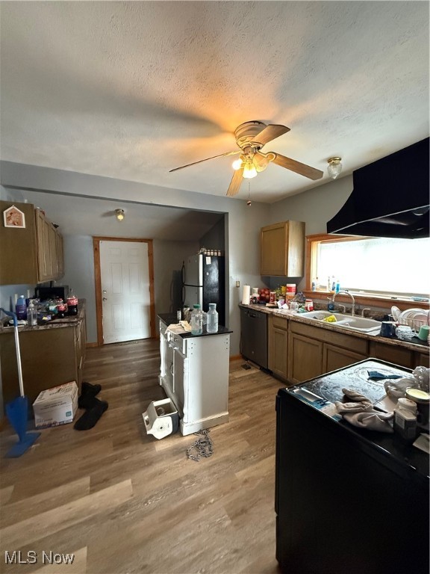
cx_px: 215
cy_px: 287
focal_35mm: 14
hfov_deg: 85.7
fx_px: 232
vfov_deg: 102.1
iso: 800
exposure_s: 1/60
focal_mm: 2.22
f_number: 2.2
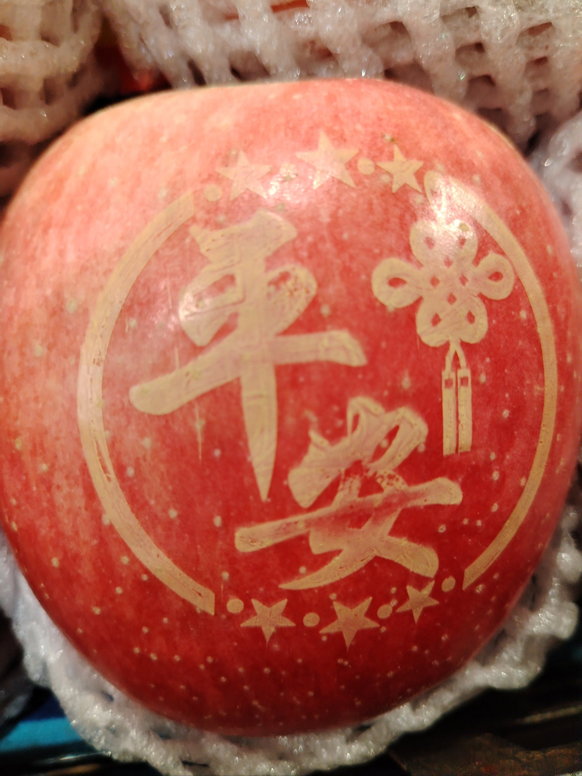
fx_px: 583
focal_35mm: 26
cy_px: 388
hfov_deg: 53.1
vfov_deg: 67.3
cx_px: 291
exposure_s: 1/100
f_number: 1.8
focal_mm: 4.25
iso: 359
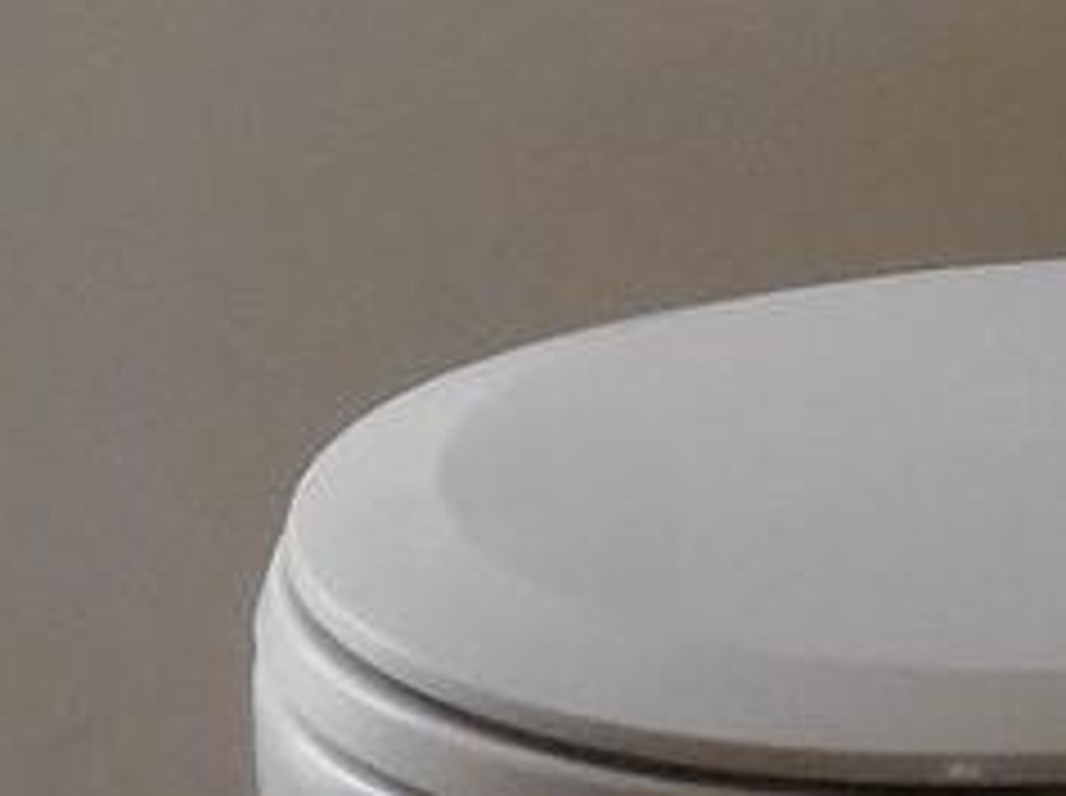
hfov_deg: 7.1
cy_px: -94
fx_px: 8610
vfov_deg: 5.3
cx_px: 769
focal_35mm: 280
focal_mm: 8.2
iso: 500
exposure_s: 1/250
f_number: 3.8
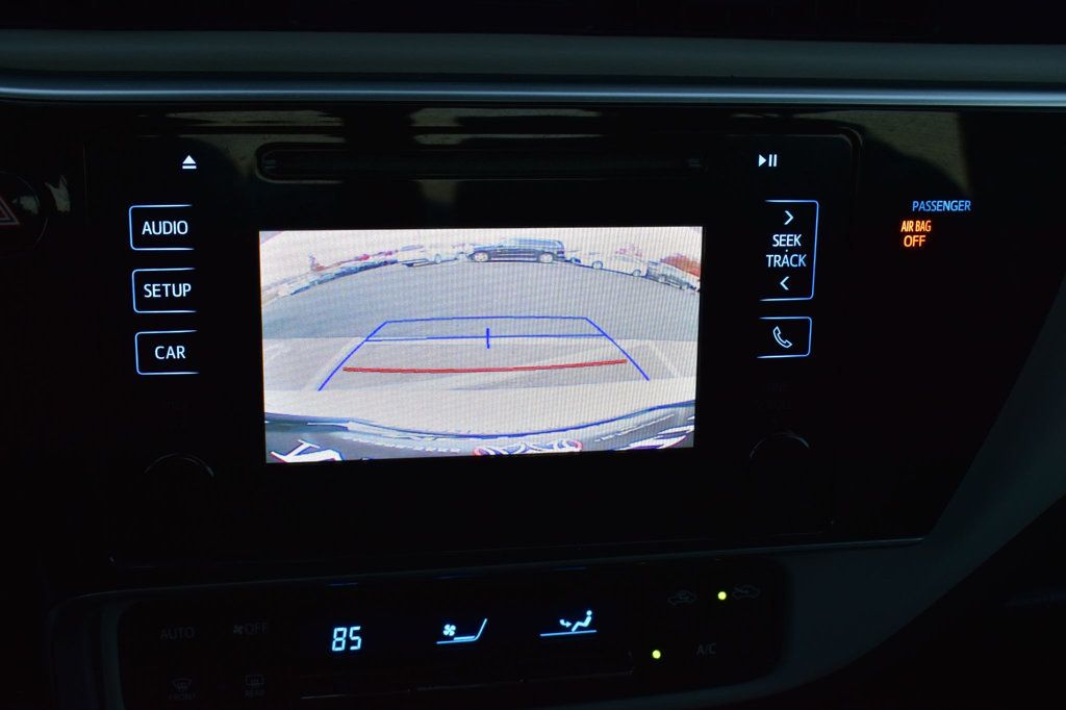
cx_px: 533
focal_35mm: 48
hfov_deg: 41.1
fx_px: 1421
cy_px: 355
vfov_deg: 28.1
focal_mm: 32
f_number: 8
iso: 400
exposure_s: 1/50
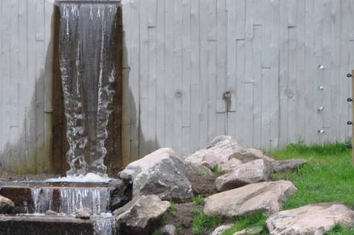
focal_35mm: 535
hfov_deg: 3.9
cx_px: 107
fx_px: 5252
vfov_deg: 2.6
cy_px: 157
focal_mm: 105
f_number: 8
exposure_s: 1/250
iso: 200
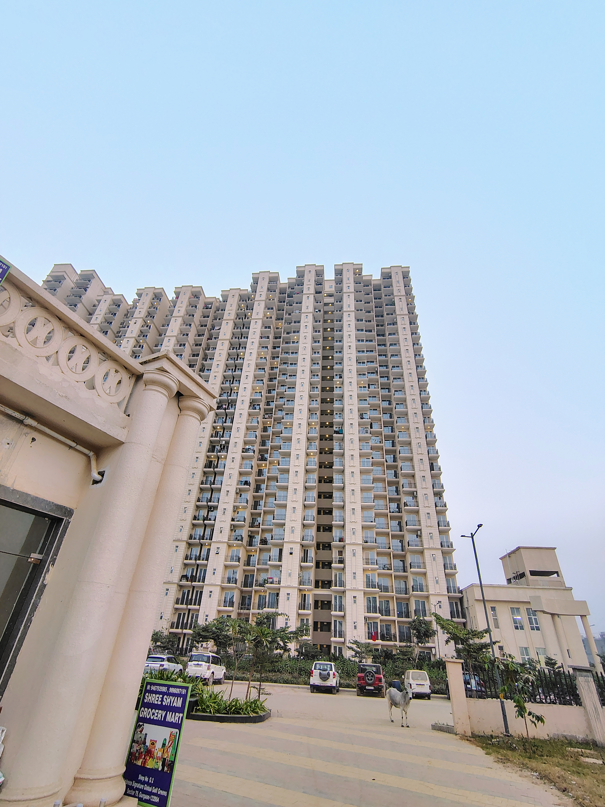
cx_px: 302
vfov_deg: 94.5
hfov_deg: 78.1
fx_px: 373
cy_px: 404
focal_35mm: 16
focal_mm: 2.13
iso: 232
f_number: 2.2
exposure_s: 1/50
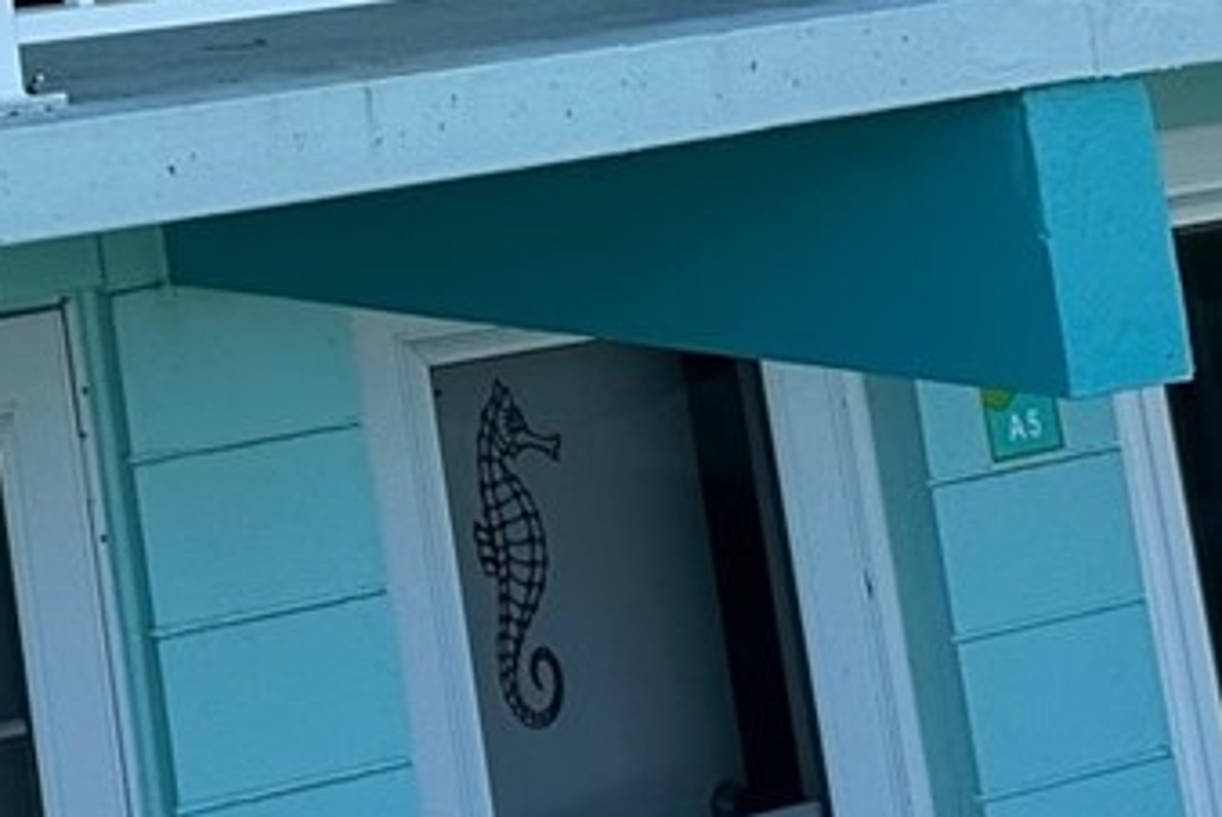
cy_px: -1092
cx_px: -1522
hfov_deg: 13.6
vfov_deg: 10.2
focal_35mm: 118
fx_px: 4009
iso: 80
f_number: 1.78
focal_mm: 6.86
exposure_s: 1/1412
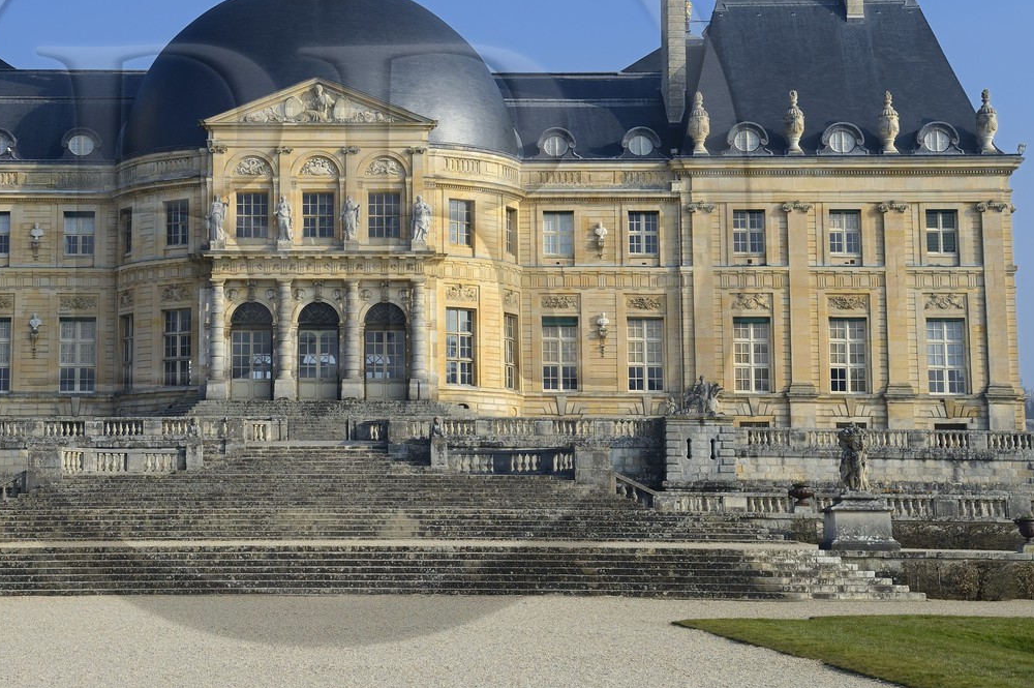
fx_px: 2525
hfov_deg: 23.0
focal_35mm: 88
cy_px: 216
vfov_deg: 15.5
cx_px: 320
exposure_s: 1/200
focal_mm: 55
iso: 100
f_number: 9
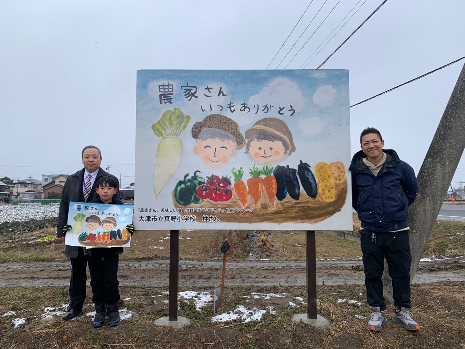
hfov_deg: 67.3
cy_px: 174
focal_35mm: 26
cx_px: 232
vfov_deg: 53.1
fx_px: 349
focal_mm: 4.25
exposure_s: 1/1065
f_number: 1.8
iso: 25
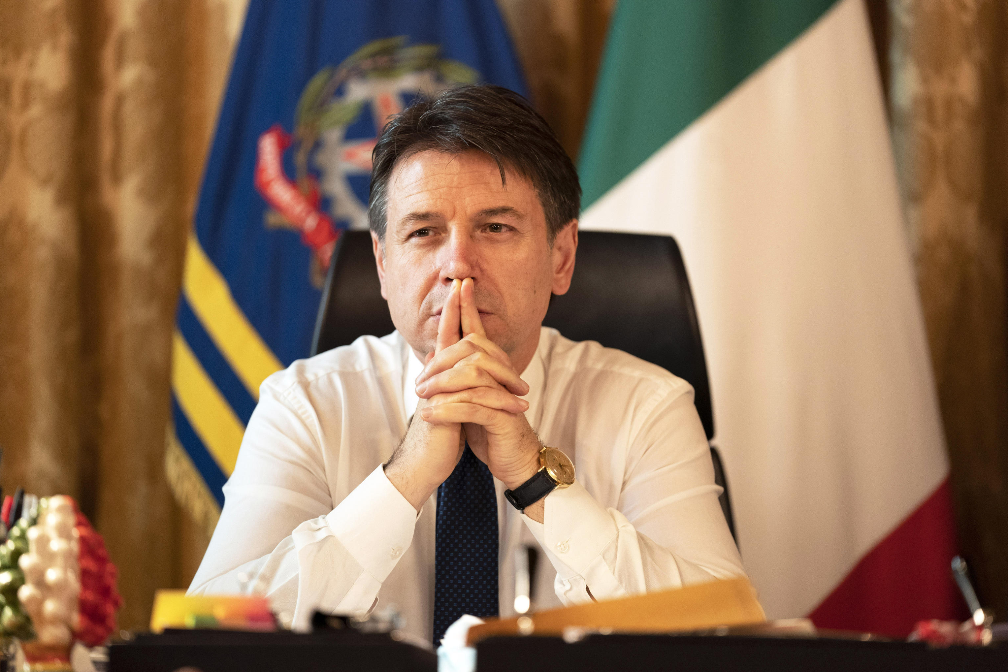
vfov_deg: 7.7
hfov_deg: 11.5
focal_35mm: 179
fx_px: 5012
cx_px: 506
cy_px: 337
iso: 2500
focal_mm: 178
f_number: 2.8
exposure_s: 1/200
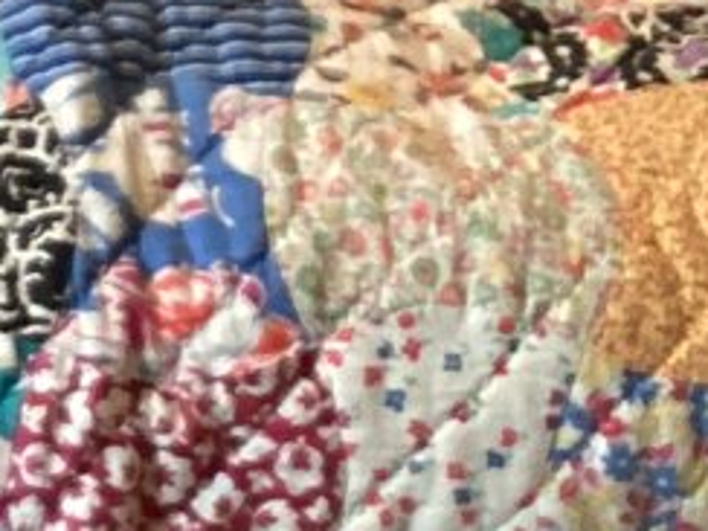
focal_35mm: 192
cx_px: -425
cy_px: 538
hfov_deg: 9.9
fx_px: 3927
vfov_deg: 7.7
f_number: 2.4
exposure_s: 1/50
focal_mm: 3.3
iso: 320
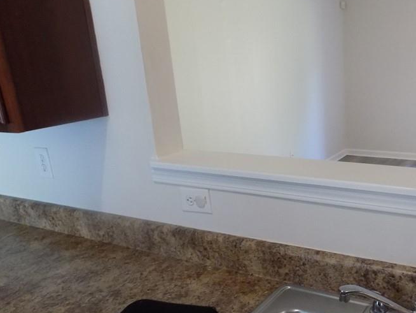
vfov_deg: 39.4
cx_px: 304
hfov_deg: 49.6
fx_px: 433
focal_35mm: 36
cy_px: 195
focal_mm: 4
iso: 360
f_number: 3.1
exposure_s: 1/30
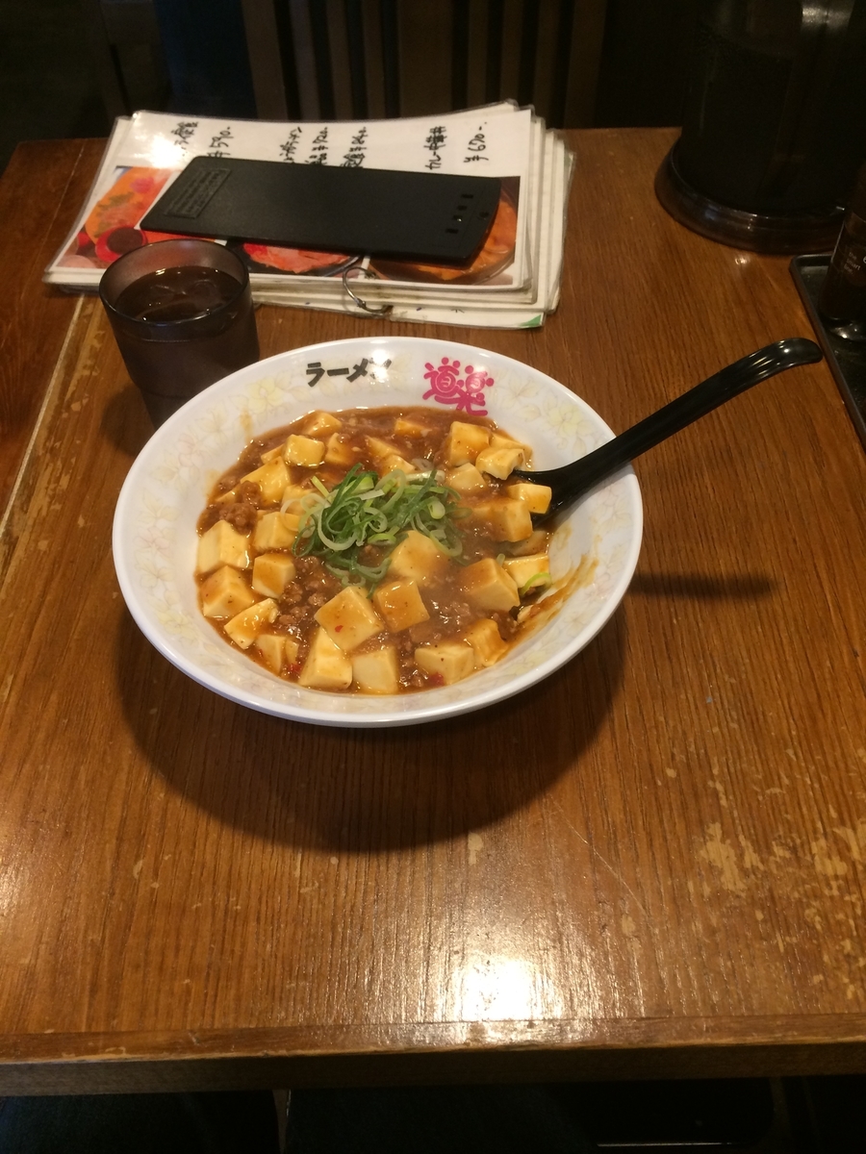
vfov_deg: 61.7
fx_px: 967
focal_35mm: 29
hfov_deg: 48.2
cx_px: 433
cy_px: 577
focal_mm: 4.15
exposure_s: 1/30
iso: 100
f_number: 2.2
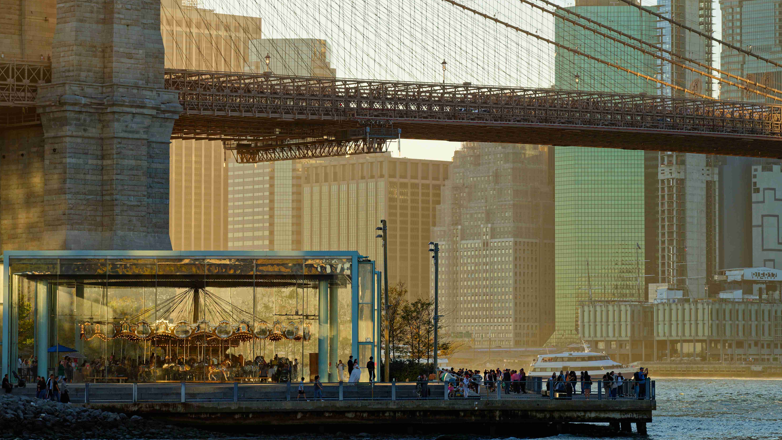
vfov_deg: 9.6
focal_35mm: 126
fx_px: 2613
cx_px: 391
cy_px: 192
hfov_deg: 17.0
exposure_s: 1/250
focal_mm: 120
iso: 100
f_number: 7.1
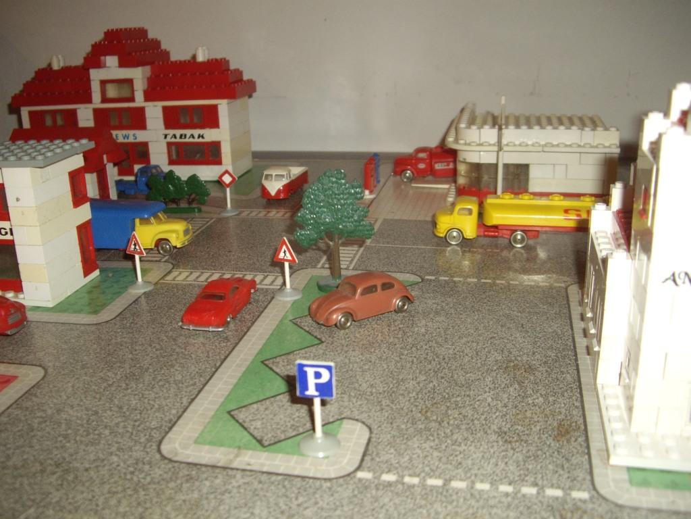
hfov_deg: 49.0
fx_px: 759
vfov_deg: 37.7
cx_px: 346
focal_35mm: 38
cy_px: 260
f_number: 2.8
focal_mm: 7.9
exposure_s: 1/40
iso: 200
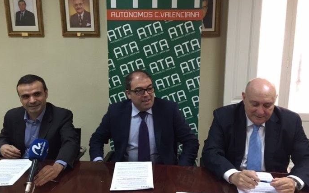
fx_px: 261
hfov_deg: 61.2
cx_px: 154
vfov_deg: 40.6
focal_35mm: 31
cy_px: 90
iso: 125
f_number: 2.2
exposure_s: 1/33
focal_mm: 4.15
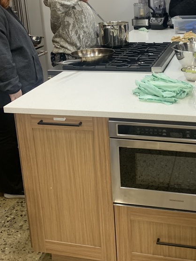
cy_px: 79
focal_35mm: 48
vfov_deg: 39.0
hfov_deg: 29.8
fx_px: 363
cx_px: 143
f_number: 1.8
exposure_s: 1/60
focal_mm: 4.25
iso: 100
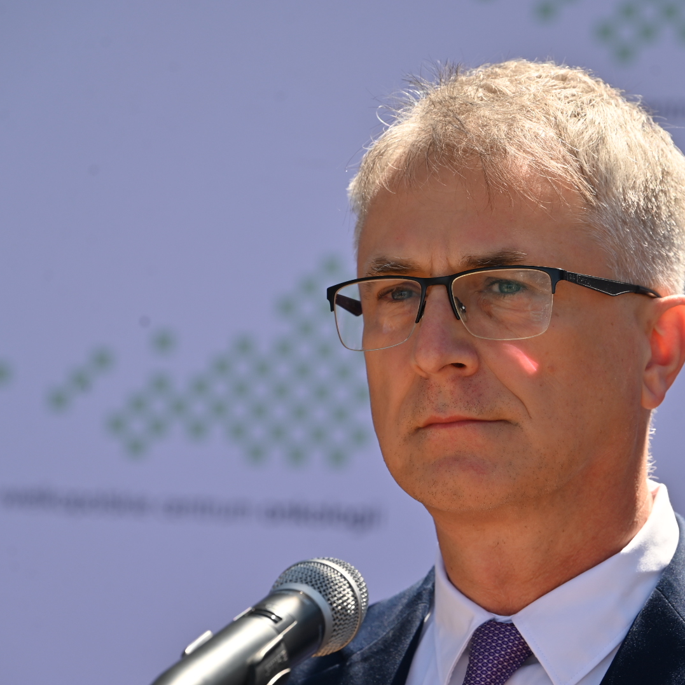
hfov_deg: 7.6
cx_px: 455
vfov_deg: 7.6
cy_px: 343
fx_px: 5149
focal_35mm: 230
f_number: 7.1
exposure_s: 1/250
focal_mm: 180
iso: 100
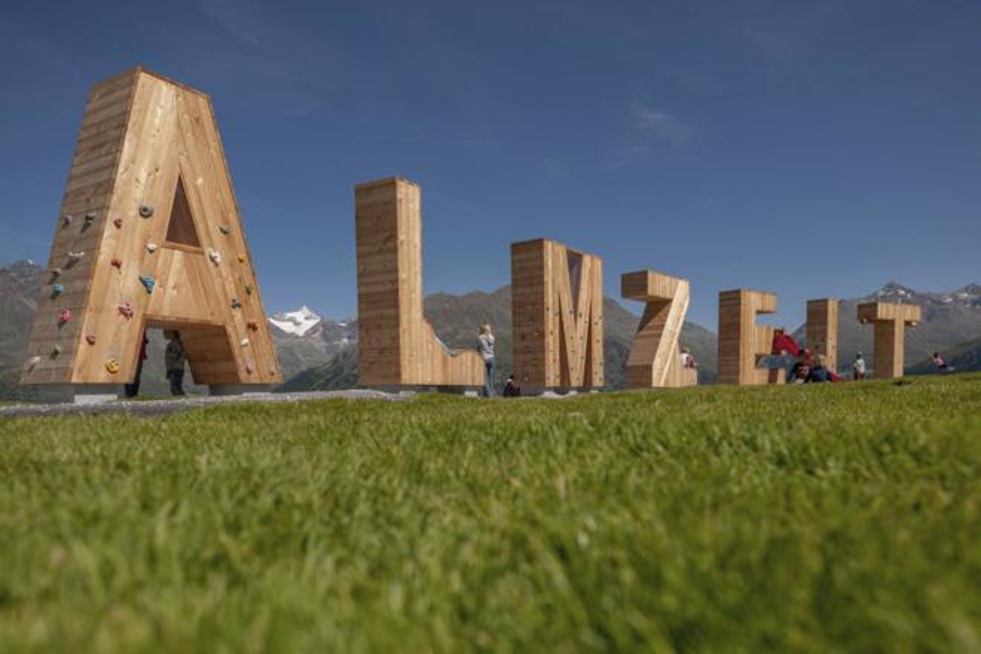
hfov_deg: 73.7
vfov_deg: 53.1
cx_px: 490
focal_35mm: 24
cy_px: 327
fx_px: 654
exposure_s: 1/1000
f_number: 5.6
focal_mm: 24
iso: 100
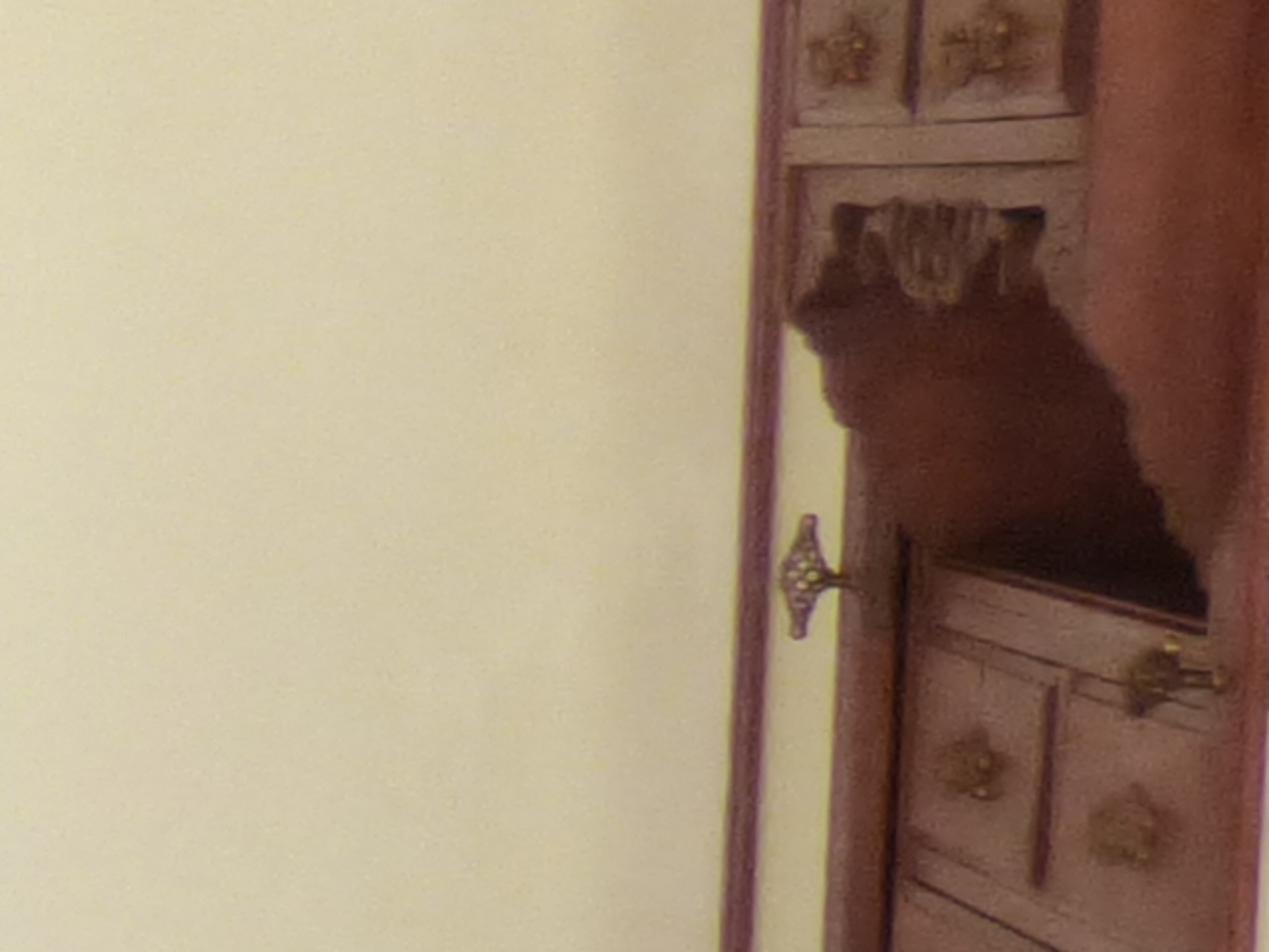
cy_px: 807
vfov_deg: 10.3
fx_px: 5279
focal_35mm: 144
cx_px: -2086
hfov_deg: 10.9
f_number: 2.8
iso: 200
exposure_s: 1/60
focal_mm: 3.58
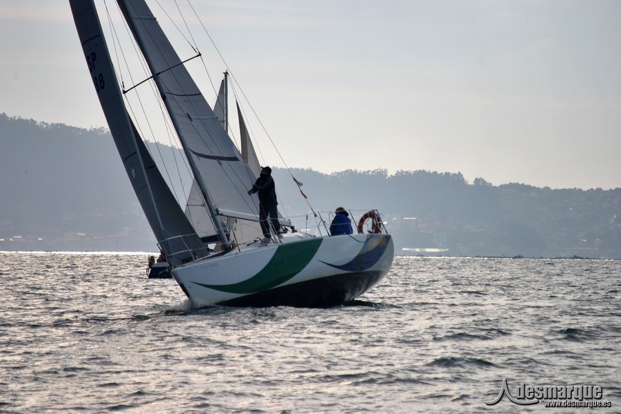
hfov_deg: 7.2
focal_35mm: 285
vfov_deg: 4.8
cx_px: 310
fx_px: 4914
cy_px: 207
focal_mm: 190
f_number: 5.6
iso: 200
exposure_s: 1/1250
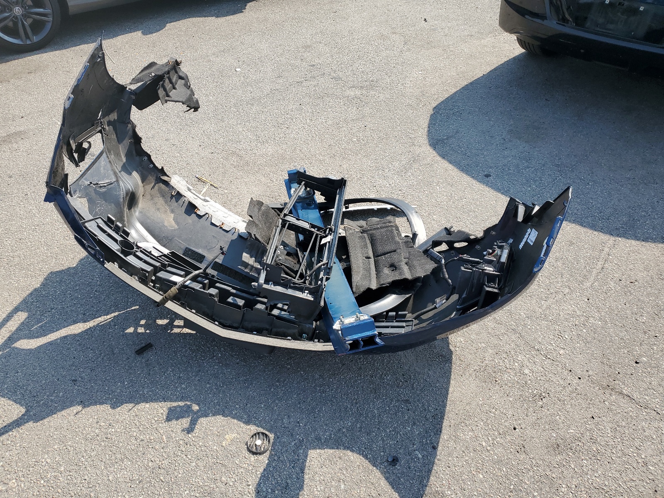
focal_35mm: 26
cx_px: 332
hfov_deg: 67.3
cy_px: 249
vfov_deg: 53.1
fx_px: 499
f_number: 1.5
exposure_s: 1/1667
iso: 50
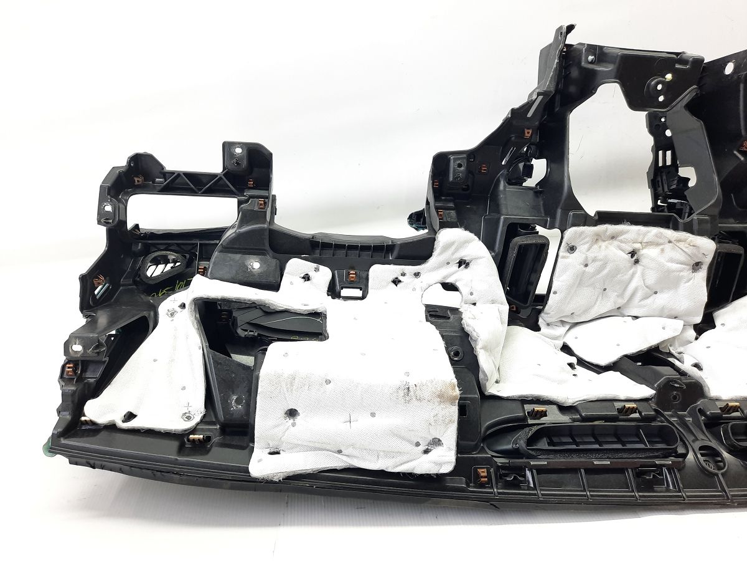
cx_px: 374
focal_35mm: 25
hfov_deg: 69.4
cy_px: 280
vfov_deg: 54.9
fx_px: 539
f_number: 2
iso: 125
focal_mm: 4.6
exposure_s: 1/50
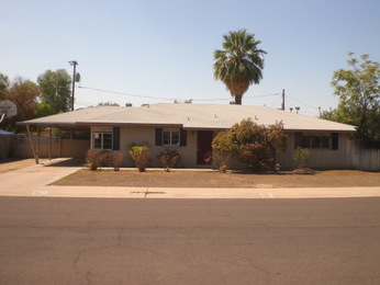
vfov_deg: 37.8
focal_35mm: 38
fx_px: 417
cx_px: 190
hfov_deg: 48.9
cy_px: 142
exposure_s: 1/400
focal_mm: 6.3
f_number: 4.4
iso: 50
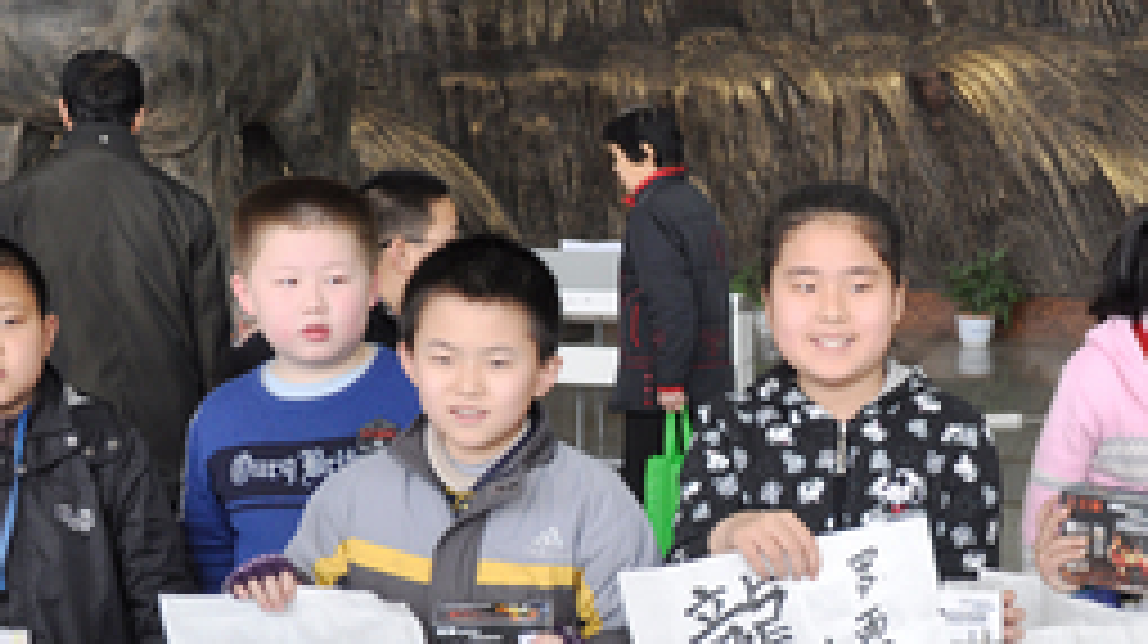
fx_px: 2164
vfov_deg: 16.6
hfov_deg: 28.7
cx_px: 1008
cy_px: 642
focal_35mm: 71
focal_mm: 21
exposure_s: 1/80
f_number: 4.5
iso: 400
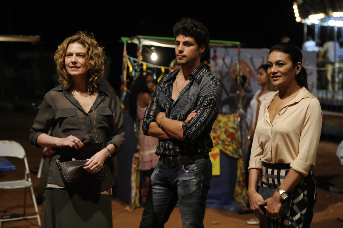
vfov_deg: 16.6
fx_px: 781
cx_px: 172
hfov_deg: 24.8
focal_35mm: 82
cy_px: 114
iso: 5000
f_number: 2.8
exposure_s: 1/160
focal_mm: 82
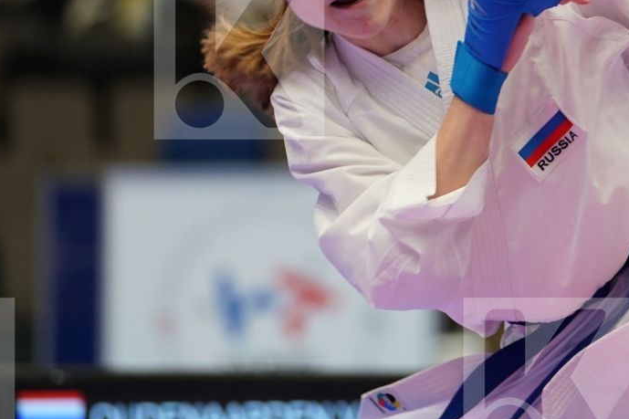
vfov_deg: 3.3
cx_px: 549
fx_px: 7214
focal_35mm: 413
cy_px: 57
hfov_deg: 5.0
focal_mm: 158
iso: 1250
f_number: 2.8
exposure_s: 1/500
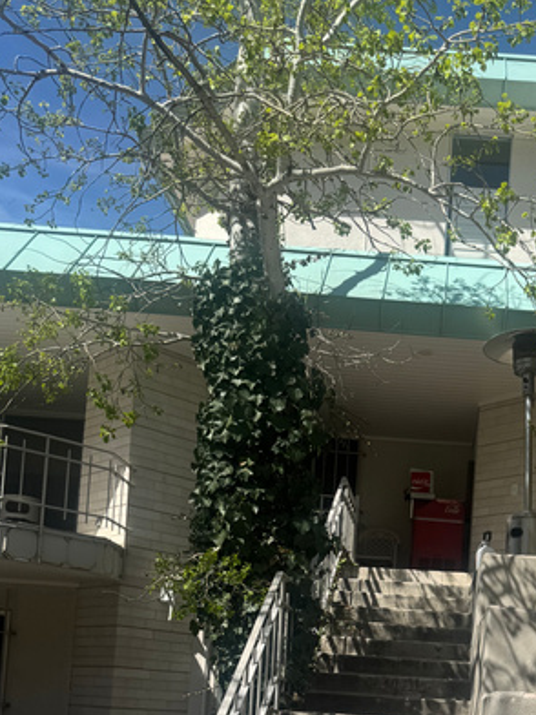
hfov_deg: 29.9
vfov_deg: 37.1
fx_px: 970
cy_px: 679
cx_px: 458
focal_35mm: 47
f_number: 1.78
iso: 80
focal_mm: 6.76
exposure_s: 1/4310
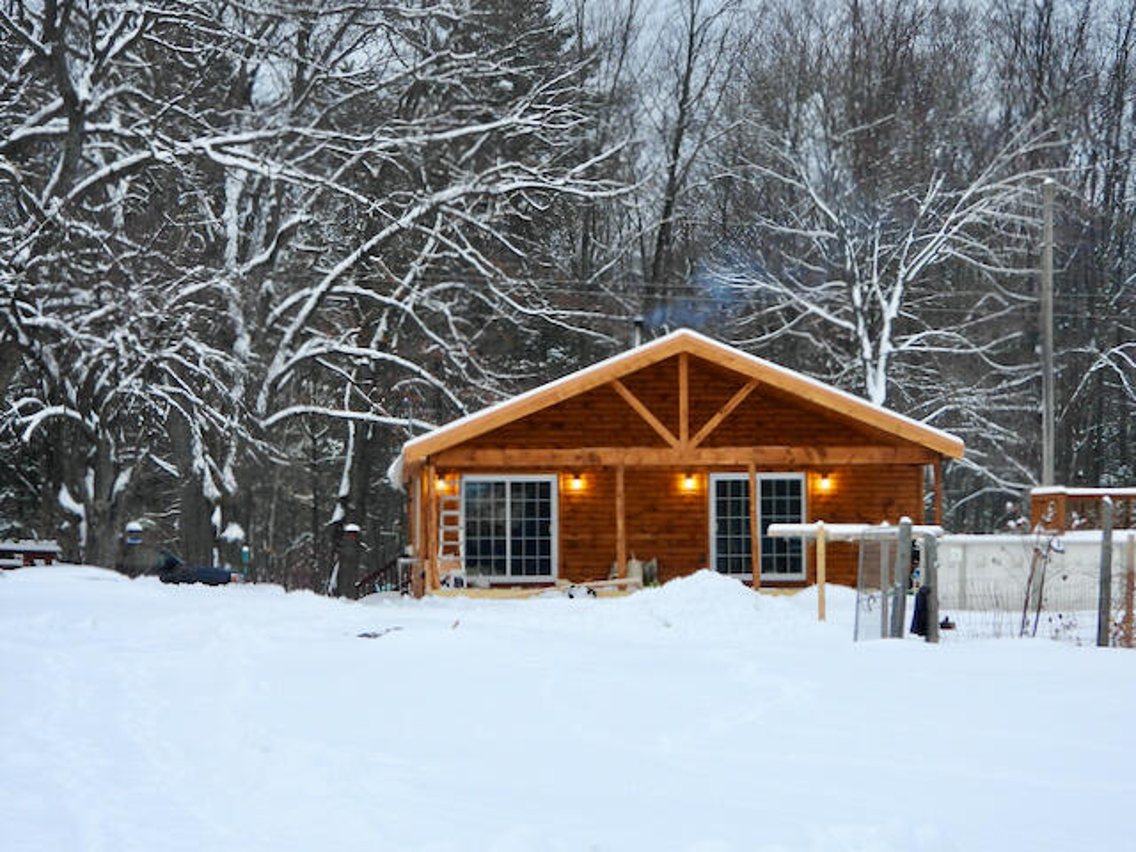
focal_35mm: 135
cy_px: 426
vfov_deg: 11.0
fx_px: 4430
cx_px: 568
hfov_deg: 14.6
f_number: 4
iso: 360
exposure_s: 1/60
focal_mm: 24.3
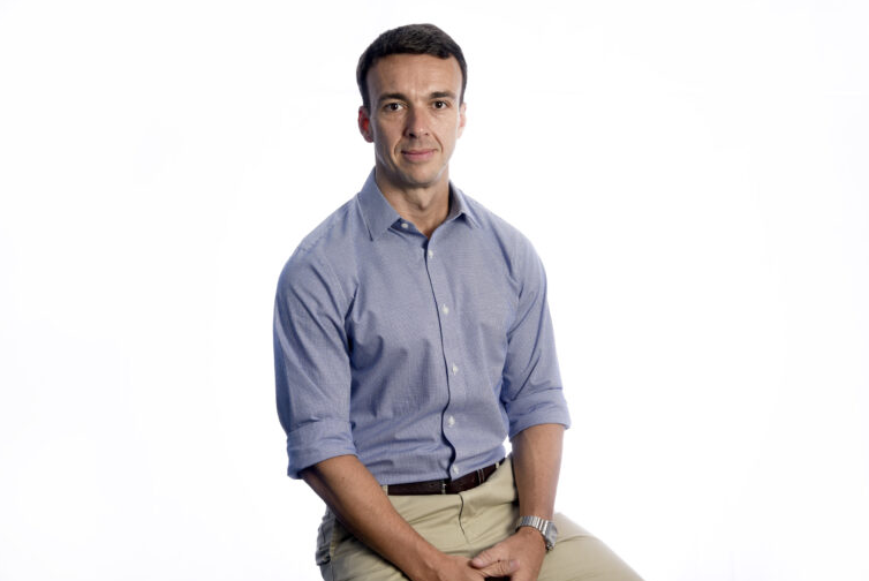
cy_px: 293
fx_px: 1353
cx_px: 437
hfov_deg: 35.6
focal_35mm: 56
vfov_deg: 24.2
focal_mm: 55
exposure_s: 1/200
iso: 100
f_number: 7.1
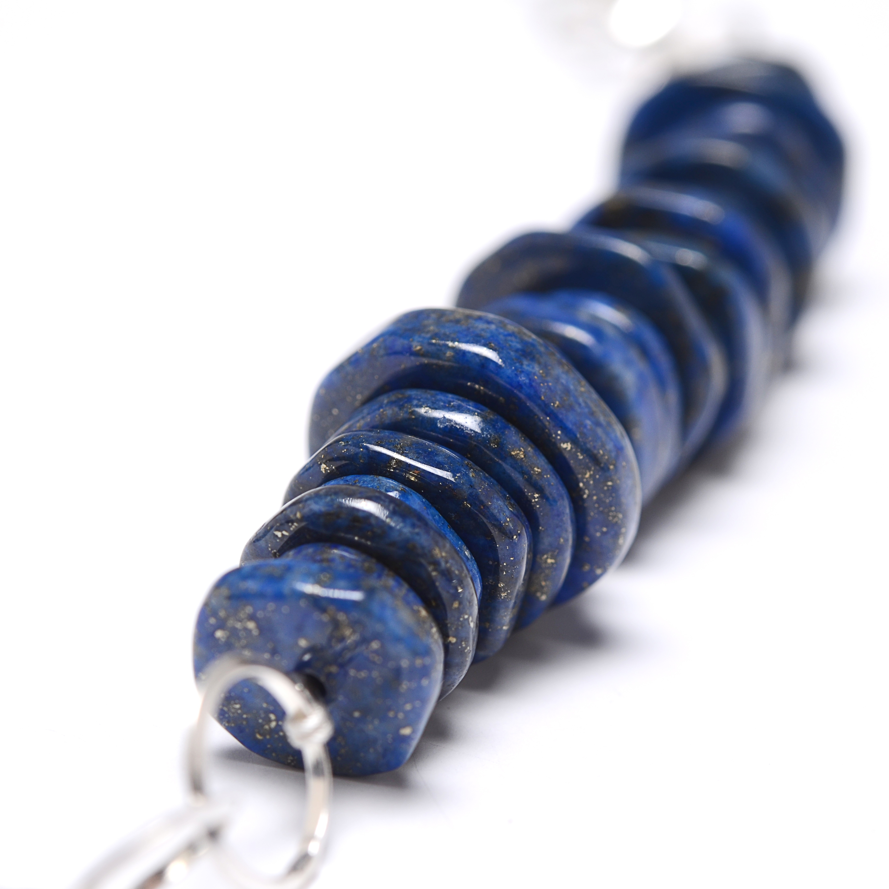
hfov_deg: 15.0
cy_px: 443
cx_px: 521
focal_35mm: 116
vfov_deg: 15.0
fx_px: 3370
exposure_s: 1/80
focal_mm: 60
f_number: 9
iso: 100
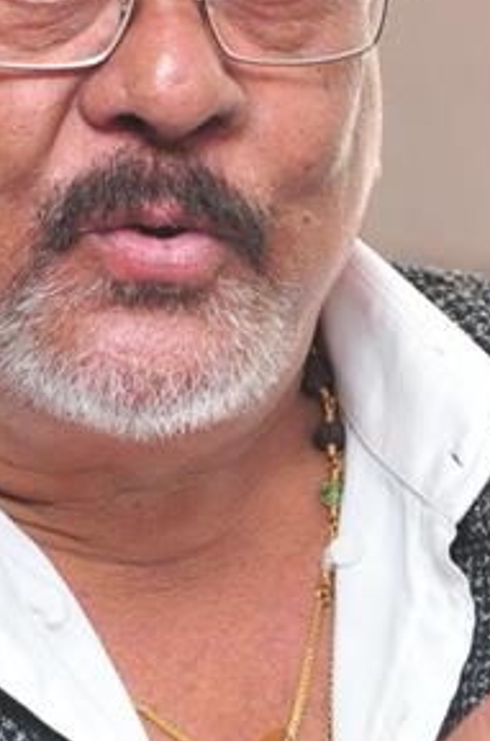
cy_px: 526
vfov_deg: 4.9
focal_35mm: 423
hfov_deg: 3.2
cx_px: 269
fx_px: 8688
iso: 800
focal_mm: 90
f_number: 5.6
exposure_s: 1/125
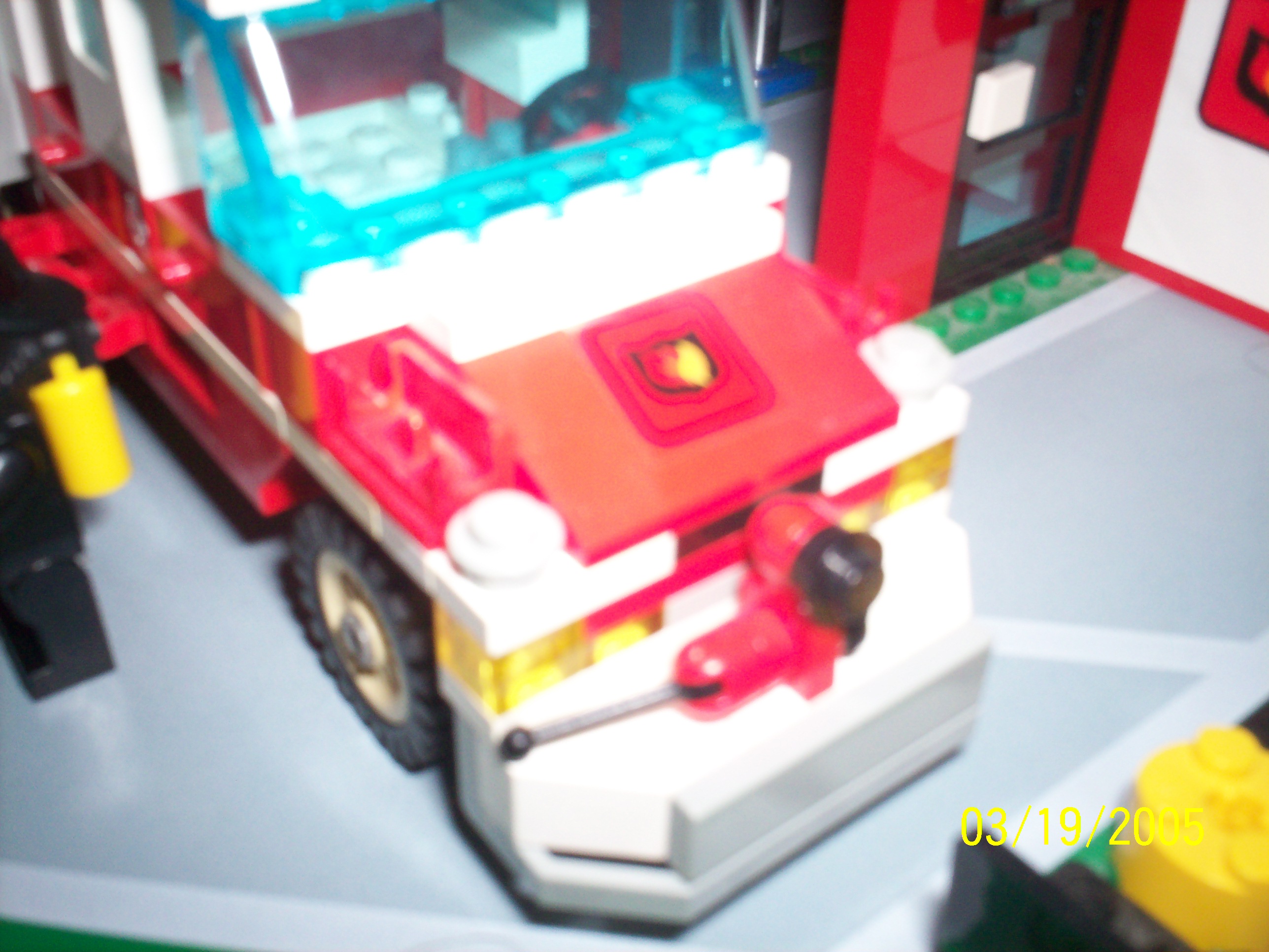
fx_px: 1320
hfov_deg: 51.4
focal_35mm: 36
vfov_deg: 39.7
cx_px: 634
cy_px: 476
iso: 140
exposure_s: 1/60
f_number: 4.5
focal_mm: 6
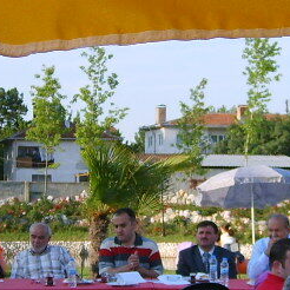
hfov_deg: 13.5
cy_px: 170
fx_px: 1223
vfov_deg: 13.5
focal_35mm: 129
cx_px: 136
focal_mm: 5.8
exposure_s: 1/350
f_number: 2.8
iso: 50
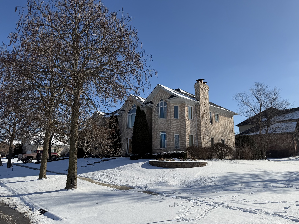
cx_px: 150
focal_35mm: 24
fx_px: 207
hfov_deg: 71.6
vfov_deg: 56.8
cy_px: 112
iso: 80
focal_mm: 6.76
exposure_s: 1/9091
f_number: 1.78
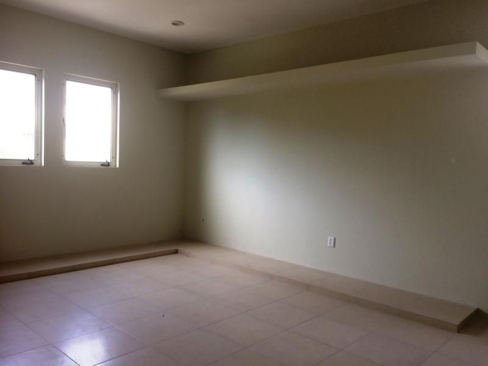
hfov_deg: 61.7
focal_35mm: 29
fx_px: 409
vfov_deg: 48.2
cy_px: 183
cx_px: 244
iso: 50
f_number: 2.2
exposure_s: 1/30
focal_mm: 4.15
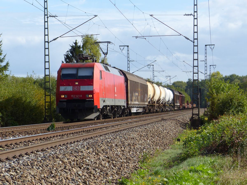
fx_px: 949
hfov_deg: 14.8
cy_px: 92
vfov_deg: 11.1
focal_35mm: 133
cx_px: 124
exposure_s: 1/800
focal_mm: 23.9
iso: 100
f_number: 4
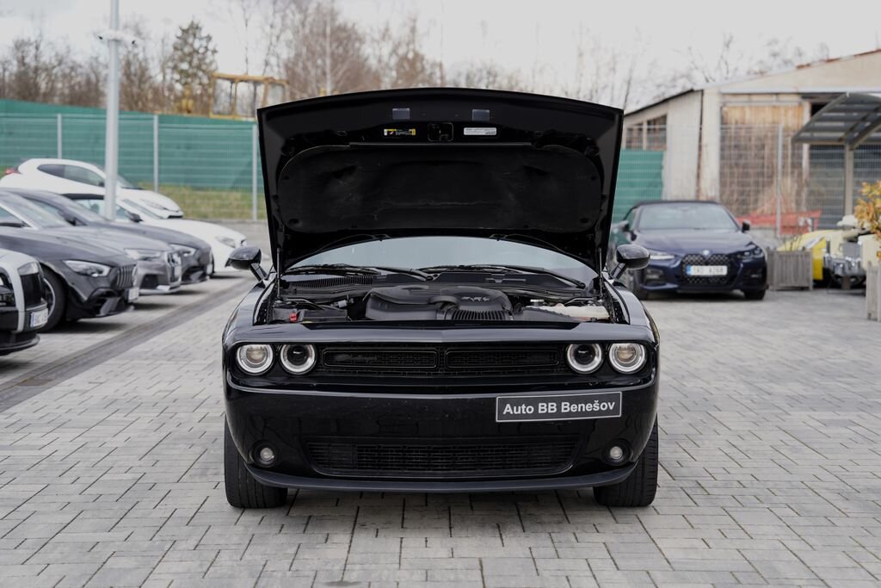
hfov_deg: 28.8
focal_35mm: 70
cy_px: 294
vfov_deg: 19.5
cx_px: 440
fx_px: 1713
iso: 100
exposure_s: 1/100
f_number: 3.2
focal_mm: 70
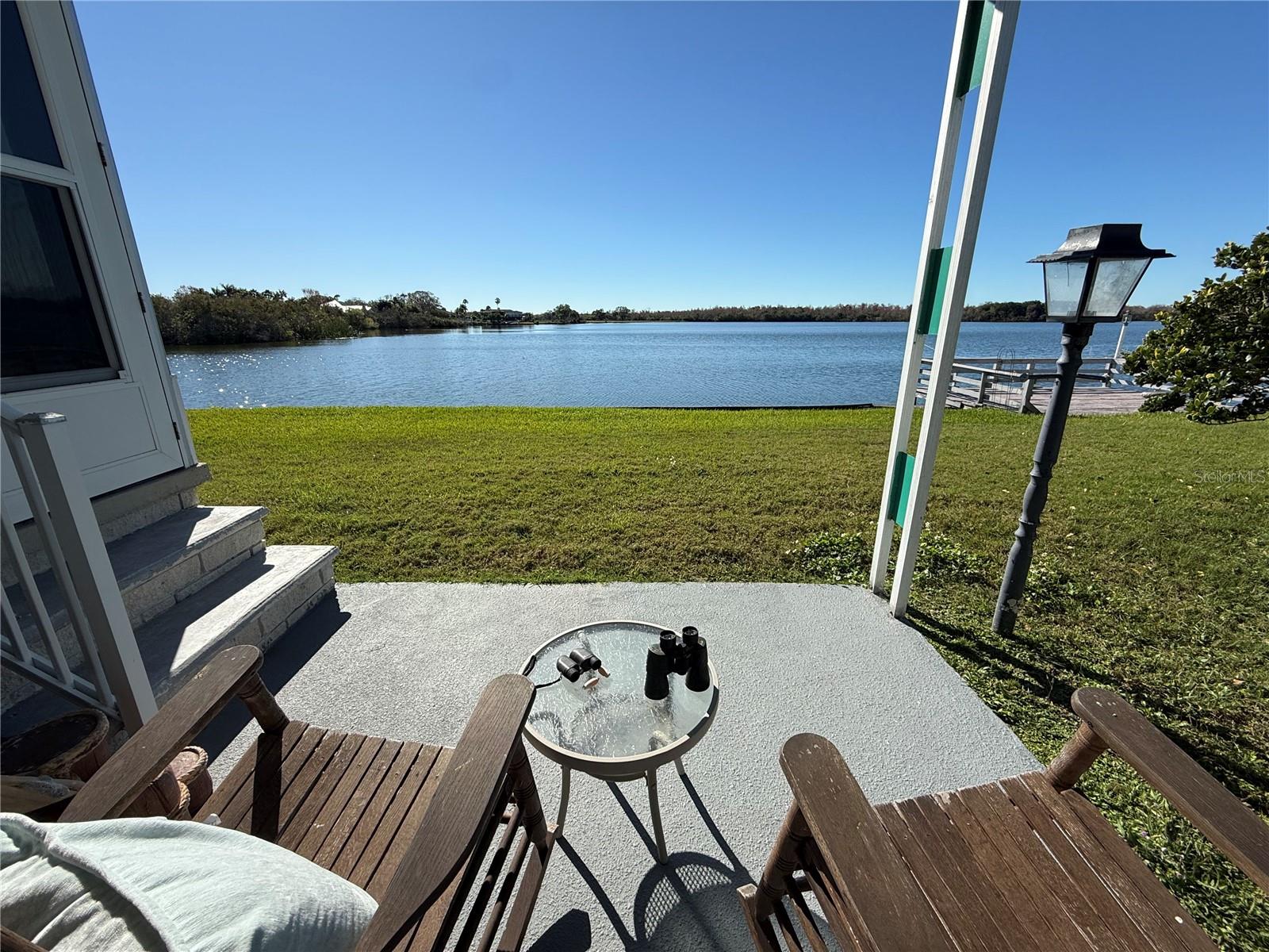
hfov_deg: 102.1
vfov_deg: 85.7
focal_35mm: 14
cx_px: 634
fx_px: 513
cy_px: 476
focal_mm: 2.22
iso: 50
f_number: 2.2
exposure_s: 1/2976
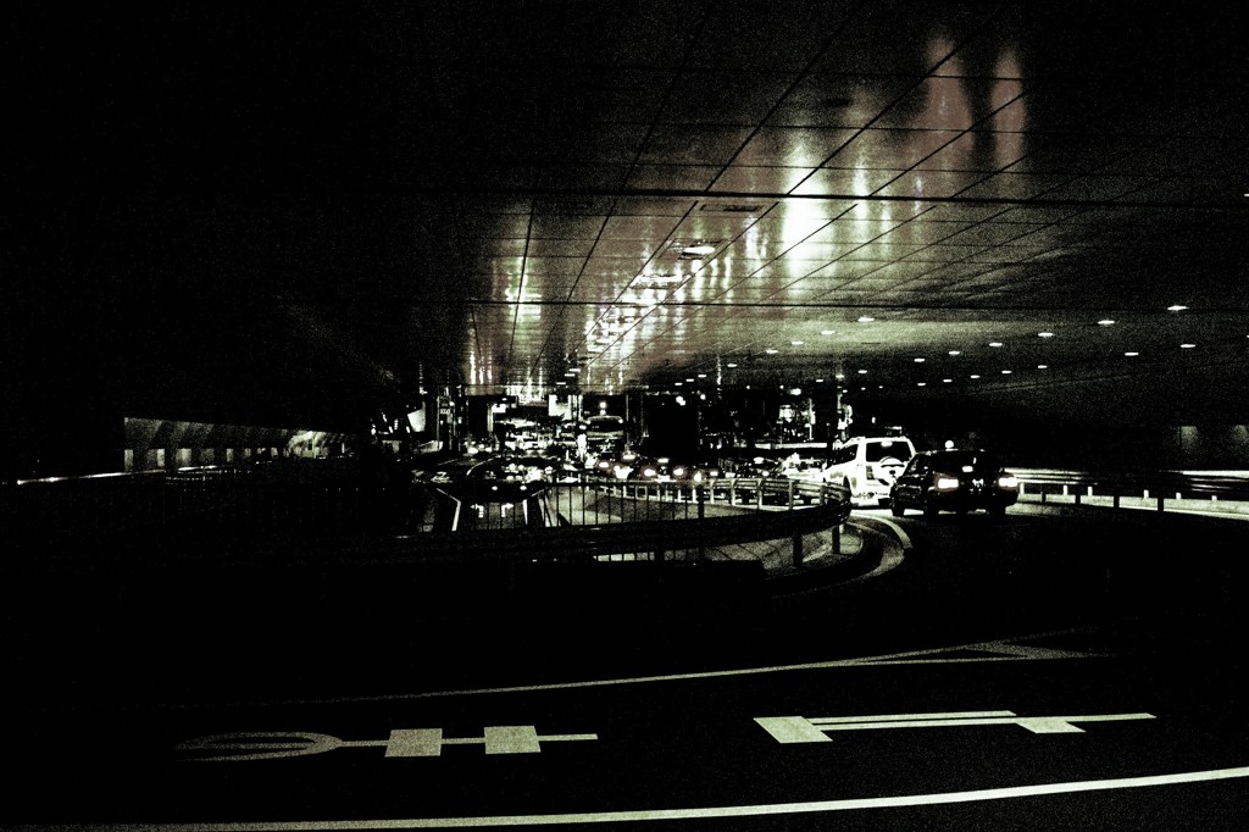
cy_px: 416
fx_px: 1422
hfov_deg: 47.4
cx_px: 624
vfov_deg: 32.6
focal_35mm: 41
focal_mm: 24.2
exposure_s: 1/50
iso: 800
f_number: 2.8
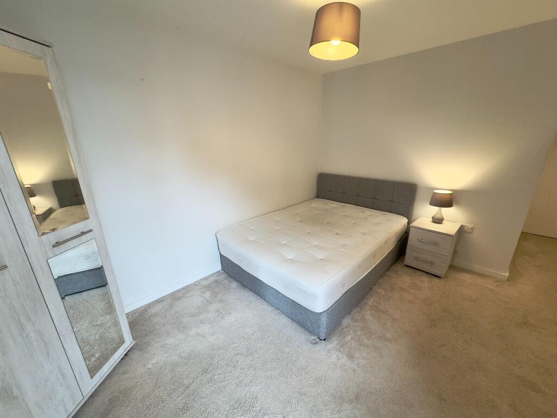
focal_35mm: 14
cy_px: 209
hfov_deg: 102.1
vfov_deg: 85.7
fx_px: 225
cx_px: 278
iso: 160
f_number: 2.2
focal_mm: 2.22
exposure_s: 1/100
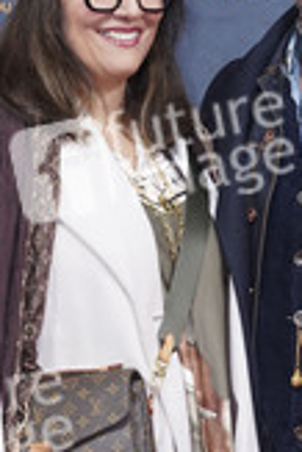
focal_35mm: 93
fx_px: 1168
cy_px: 297
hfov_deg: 14.7
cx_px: 233
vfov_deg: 21.8
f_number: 4.5
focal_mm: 38
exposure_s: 1/200
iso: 2500
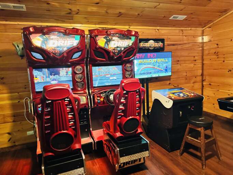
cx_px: 116
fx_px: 162
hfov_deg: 71.6
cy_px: 88
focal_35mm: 24
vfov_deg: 56.8
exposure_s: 1/30
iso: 1600
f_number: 1.78
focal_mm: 6.76
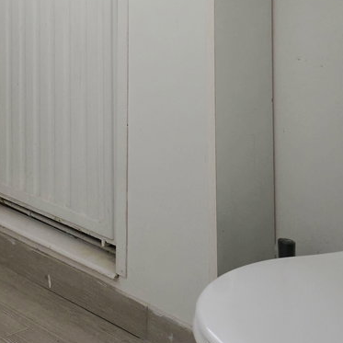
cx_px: -195
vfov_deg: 25.2
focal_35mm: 62
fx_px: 695
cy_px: -60
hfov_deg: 22.1
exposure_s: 1/80
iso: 400
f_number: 7.1
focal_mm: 17
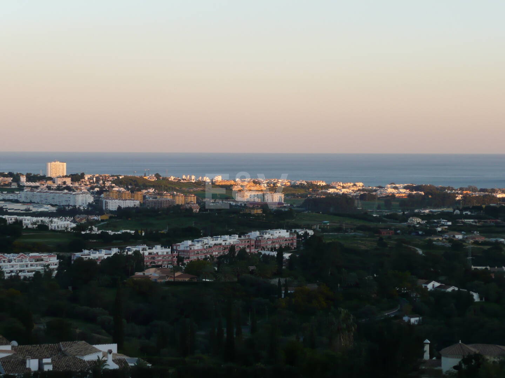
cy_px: 189
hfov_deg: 20.4
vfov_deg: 15.4
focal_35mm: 96
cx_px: 252
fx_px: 1401
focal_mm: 15.7
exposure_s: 1/100
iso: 100
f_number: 4.7
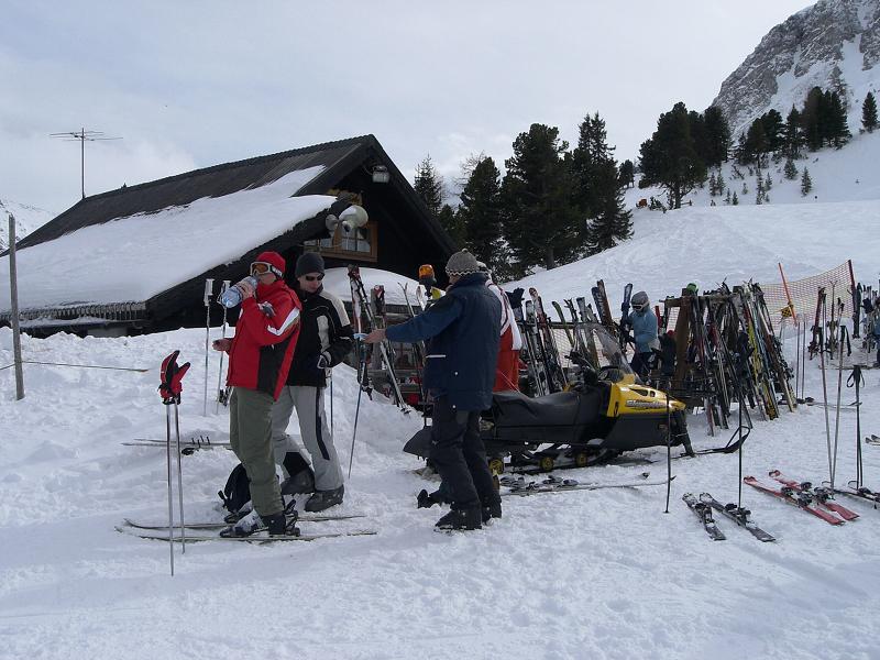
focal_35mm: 38
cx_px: 440
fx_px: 966
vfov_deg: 37.7
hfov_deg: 49.0
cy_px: 330
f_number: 4.4
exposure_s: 1/1600
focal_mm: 6.3
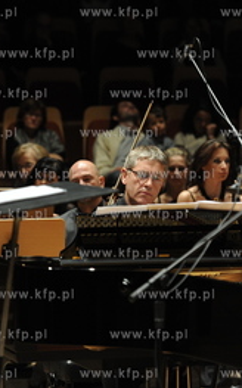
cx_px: 87
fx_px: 2209
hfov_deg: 6.3
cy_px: 193
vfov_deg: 10.0
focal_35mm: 209
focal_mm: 135
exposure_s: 1/500
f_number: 2.8
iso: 3200
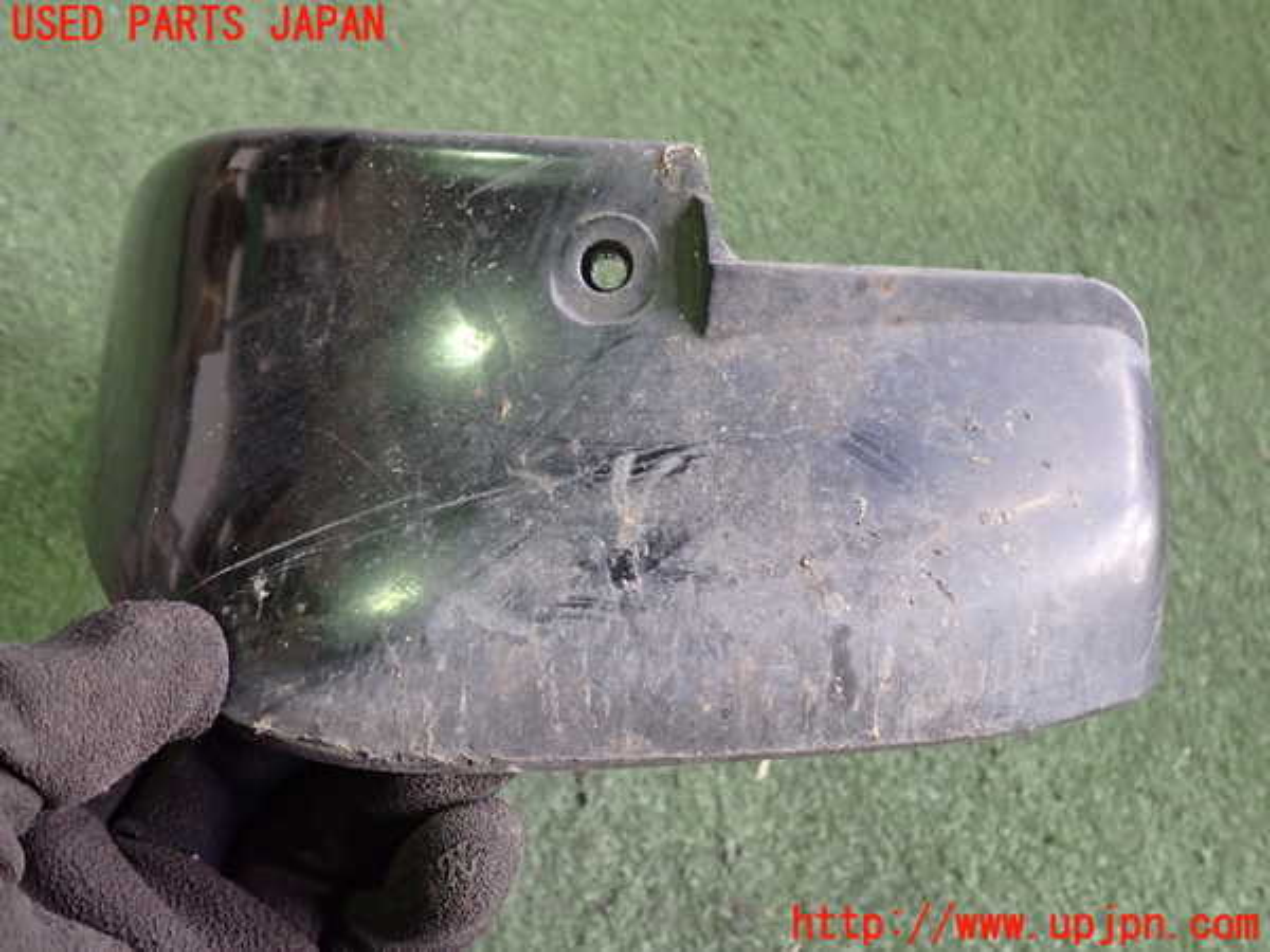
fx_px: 1101
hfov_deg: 60.0
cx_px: 635
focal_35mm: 30
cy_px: 476
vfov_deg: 46.8
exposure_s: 1/50
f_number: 2.3
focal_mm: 5.4
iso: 640
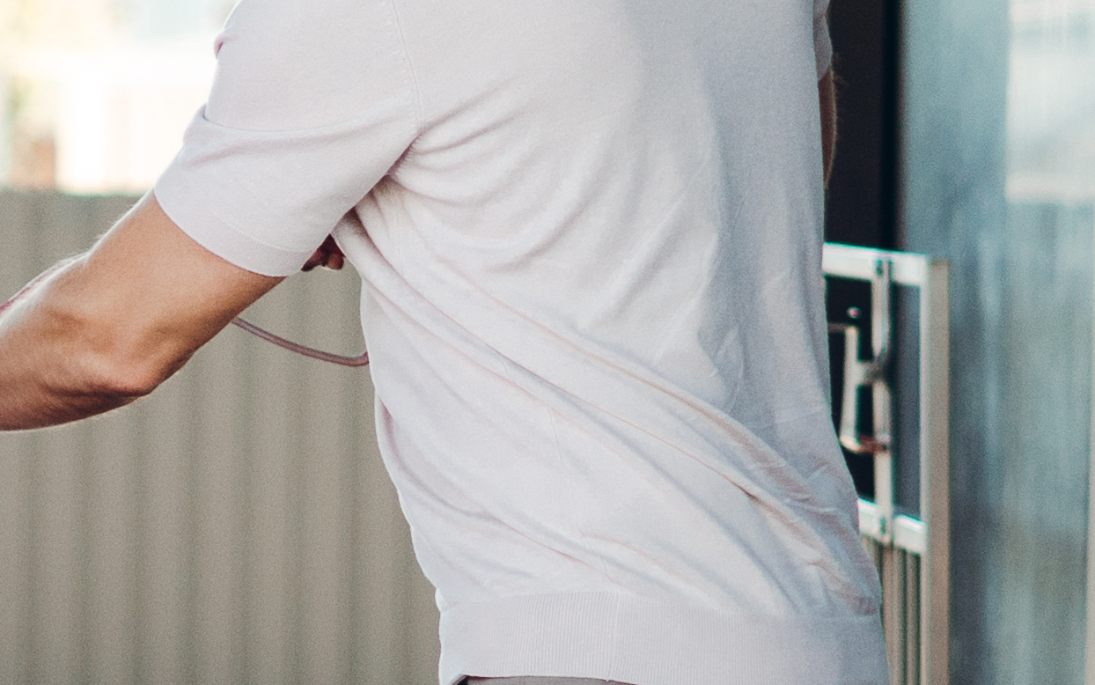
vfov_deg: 4.6
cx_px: -205
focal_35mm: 287
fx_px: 8566
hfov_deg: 7.3
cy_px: 582
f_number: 2
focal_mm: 50
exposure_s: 1/2000
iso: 400
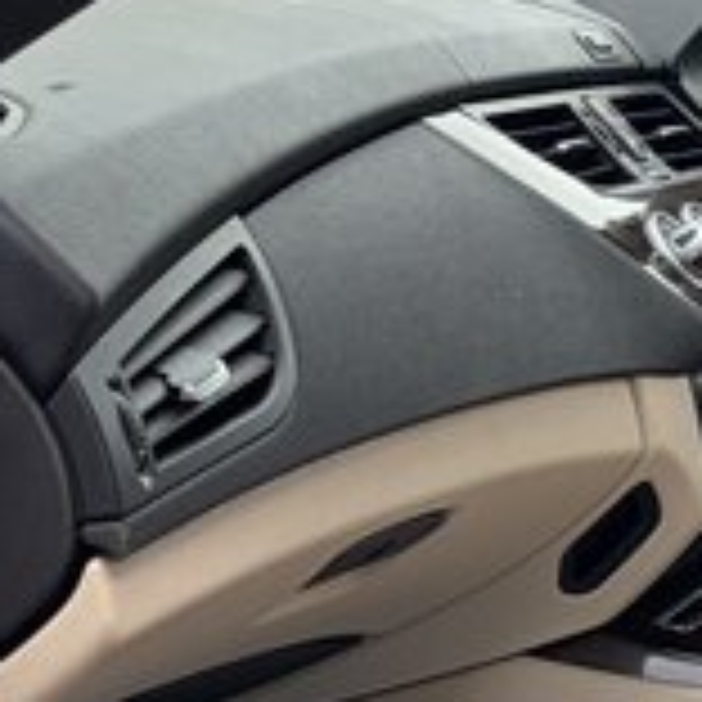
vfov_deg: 14.8
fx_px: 2707
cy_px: 396
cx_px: 1210
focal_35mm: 118
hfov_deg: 13.5
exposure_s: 1/320
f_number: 1.6
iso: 50
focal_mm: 5.96
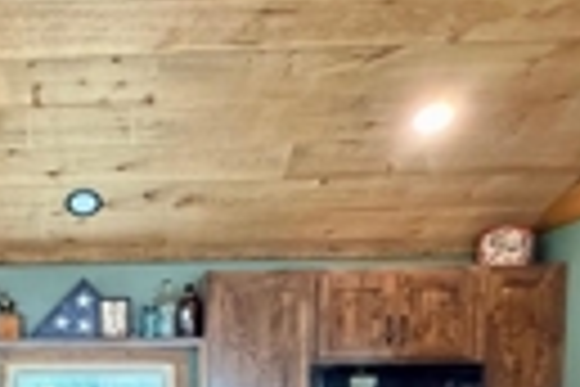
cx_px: 45
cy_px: 468
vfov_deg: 26.5
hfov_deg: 40.0
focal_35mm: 45
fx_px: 725
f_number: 2.2
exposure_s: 1/60
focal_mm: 2.22
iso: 640
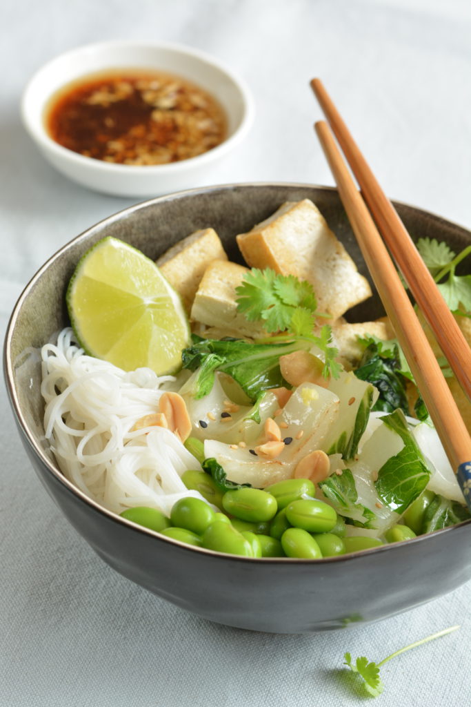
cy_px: 354
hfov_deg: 8.7
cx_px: 236
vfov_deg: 13.0
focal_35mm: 158
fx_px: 3090
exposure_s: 1/50
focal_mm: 105
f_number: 11
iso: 200
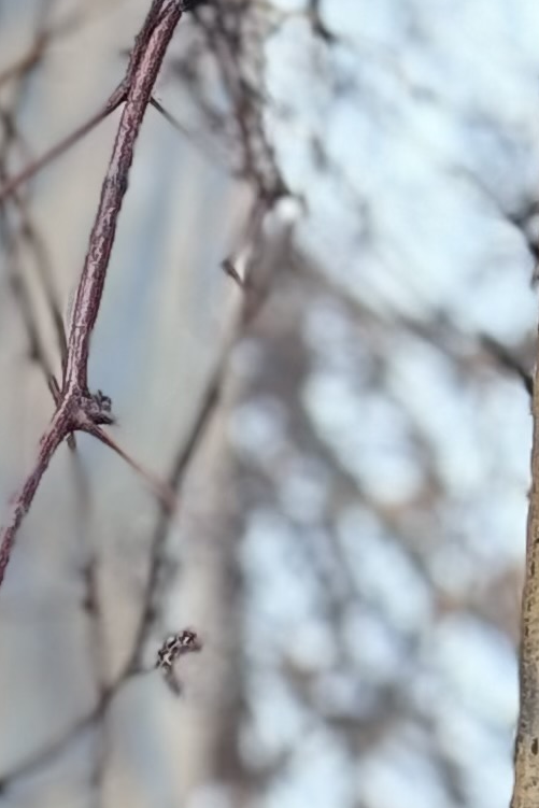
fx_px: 6016
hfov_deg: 4.9
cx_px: -939
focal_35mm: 268
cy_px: 1405
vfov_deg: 7.5
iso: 100
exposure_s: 1/95
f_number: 1.78
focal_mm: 6.86
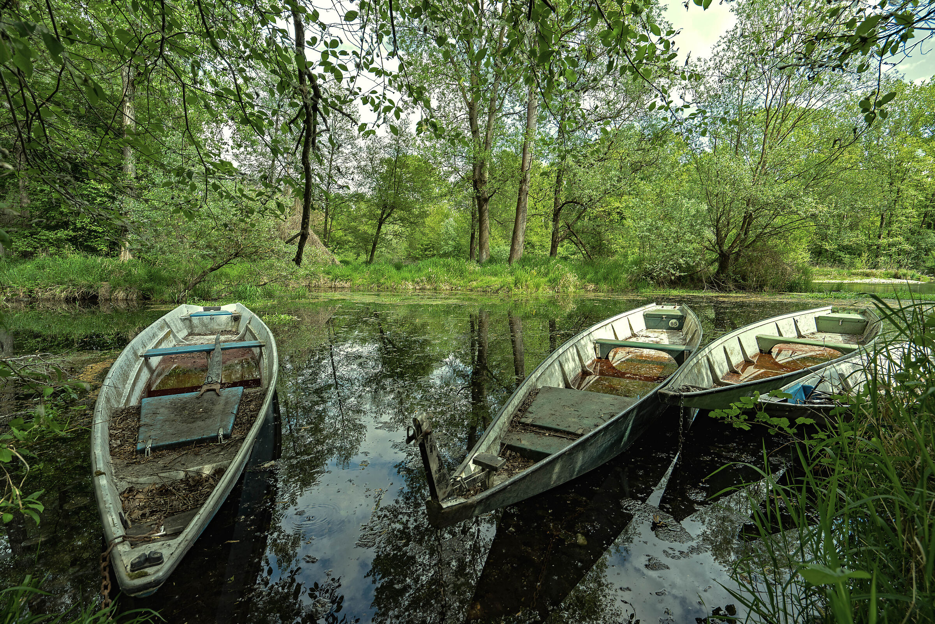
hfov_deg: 96.7
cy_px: 312
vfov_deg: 73.7
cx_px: 468
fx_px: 416
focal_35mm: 16
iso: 100
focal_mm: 16
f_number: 7.1
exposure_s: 1/80
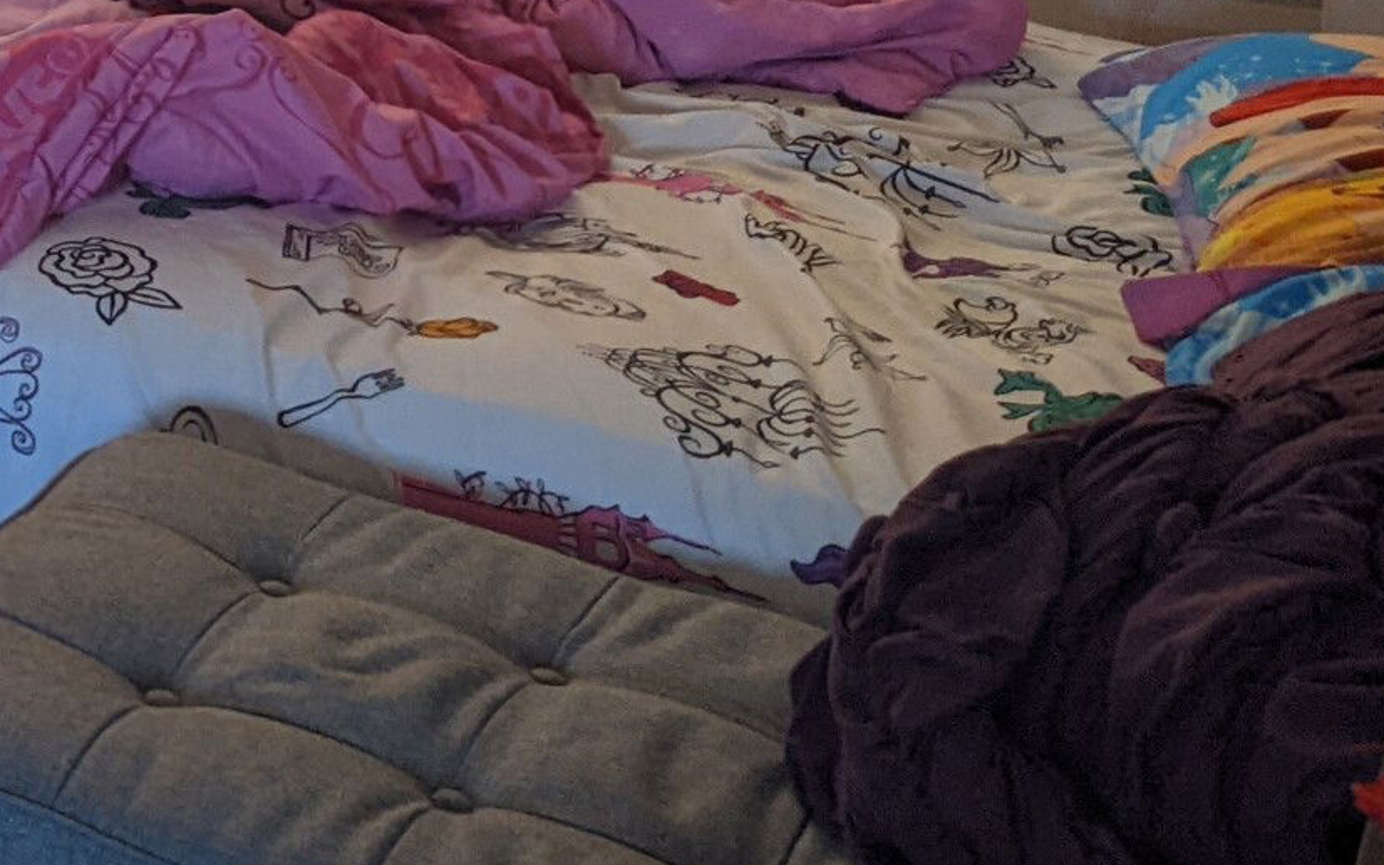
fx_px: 3658
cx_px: -858
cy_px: -583
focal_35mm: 97
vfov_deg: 12.5
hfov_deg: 18.3
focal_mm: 4.38
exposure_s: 1/60.6
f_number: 1.73
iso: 43
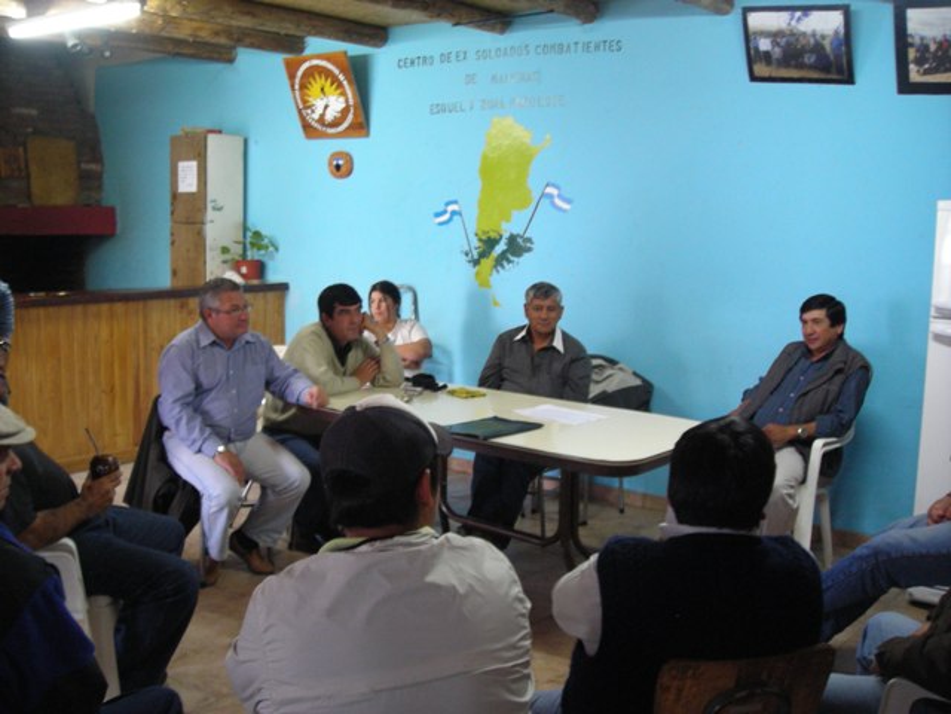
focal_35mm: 38
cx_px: 476
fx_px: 1044
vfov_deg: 37.7
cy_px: 357
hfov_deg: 49.0
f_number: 3.2
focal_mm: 6.3
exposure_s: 1/3.9
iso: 206
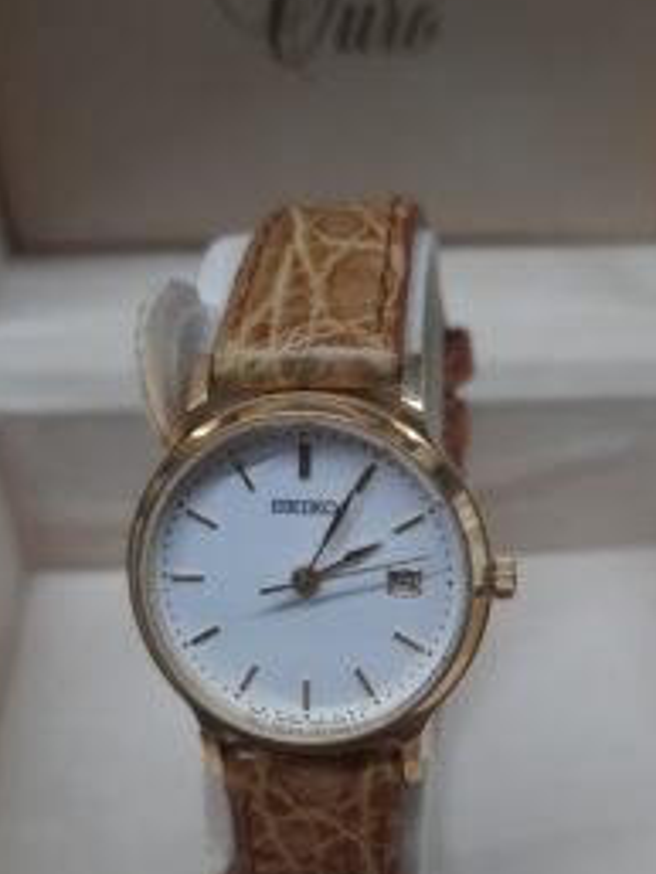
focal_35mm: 35
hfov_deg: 40.6
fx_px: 884
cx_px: 387
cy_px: 558
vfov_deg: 51.9
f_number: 2
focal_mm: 4.6
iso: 64
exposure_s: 1/50
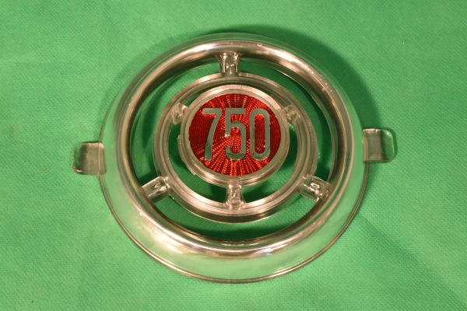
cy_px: 156
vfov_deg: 19.7
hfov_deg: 29.2
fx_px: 895
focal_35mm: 69
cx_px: 234
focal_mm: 46
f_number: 20
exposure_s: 1/80
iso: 2000
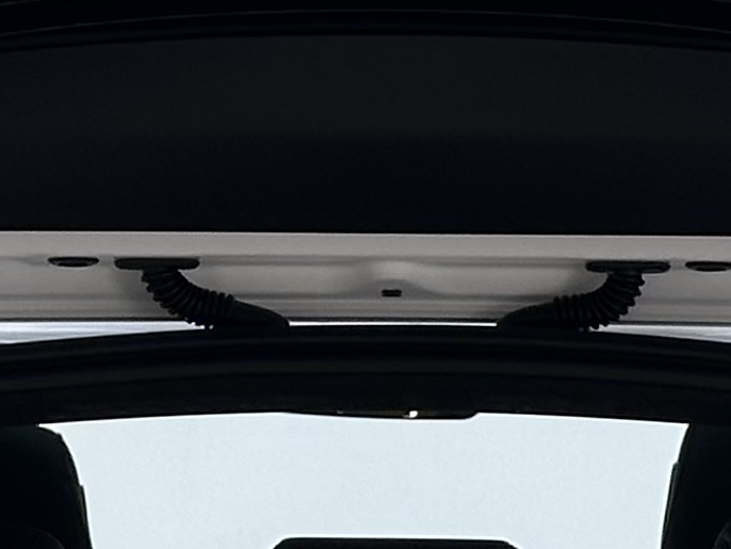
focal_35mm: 282
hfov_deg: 7.0
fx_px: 5957
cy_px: 802
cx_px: 419
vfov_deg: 5.2
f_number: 1.78
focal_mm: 6.86
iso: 50
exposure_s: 1/123
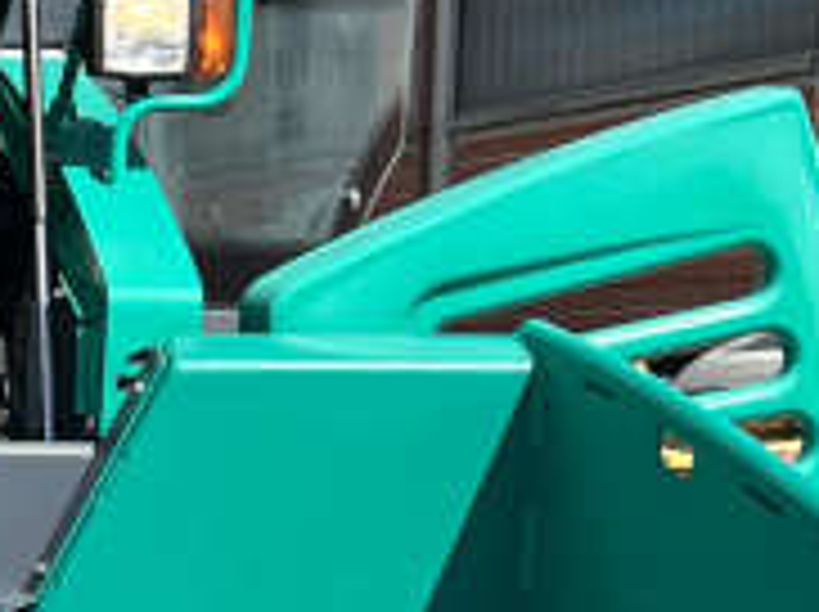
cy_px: 585
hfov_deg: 12.6
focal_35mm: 143
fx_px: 3379
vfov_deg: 10.3
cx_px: -657
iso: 50
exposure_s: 1/3968
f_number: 1.5
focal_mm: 5.7
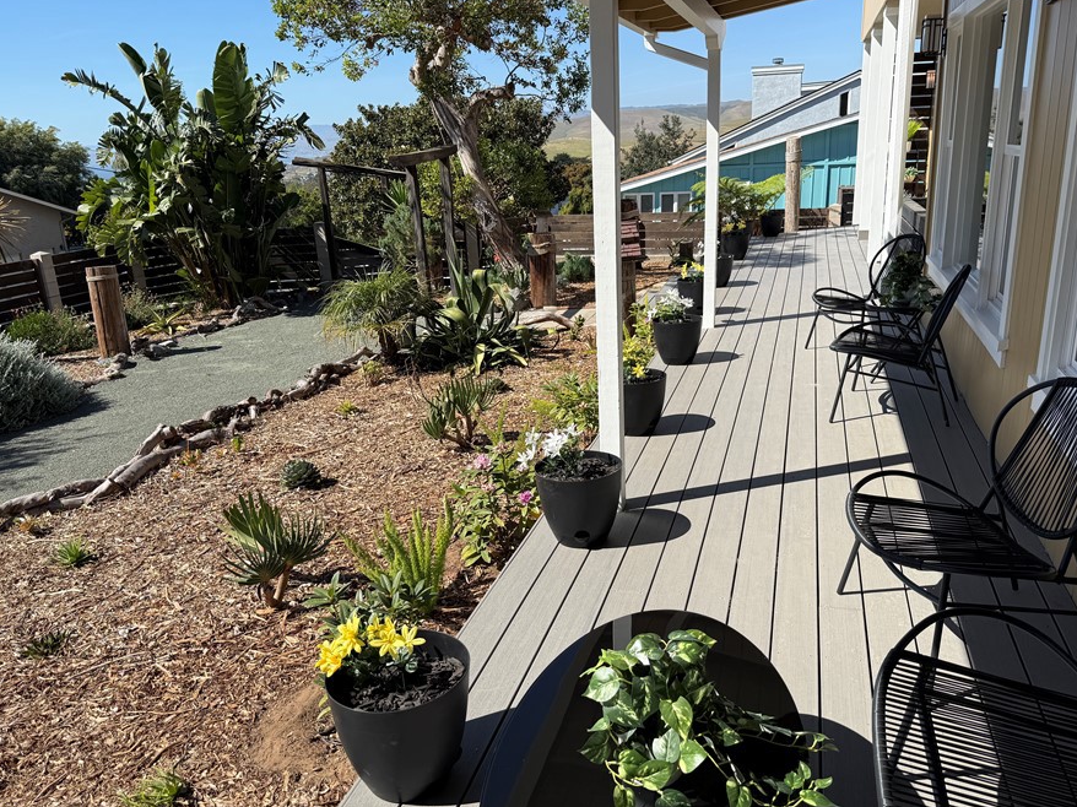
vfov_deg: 49.7
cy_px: 419
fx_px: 871
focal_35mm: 28
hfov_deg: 63.5
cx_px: 550
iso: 80
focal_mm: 6.76
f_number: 1.78
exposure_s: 1/3953
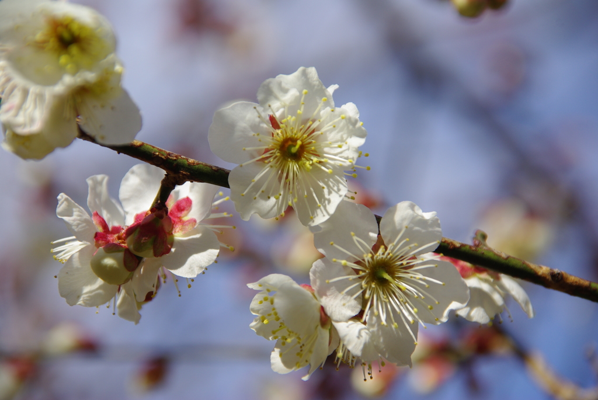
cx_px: 299
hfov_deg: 6.9
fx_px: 4988
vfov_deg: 4.6
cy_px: 200
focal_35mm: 300
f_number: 6.7
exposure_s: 1/500
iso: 100
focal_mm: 200
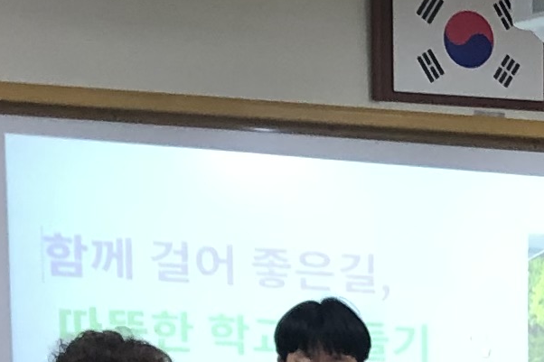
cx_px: 905
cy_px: 948
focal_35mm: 195
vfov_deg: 6.6
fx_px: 2946
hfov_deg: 10.1
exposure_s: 1/30
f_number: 1.8
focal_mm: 4
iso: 25
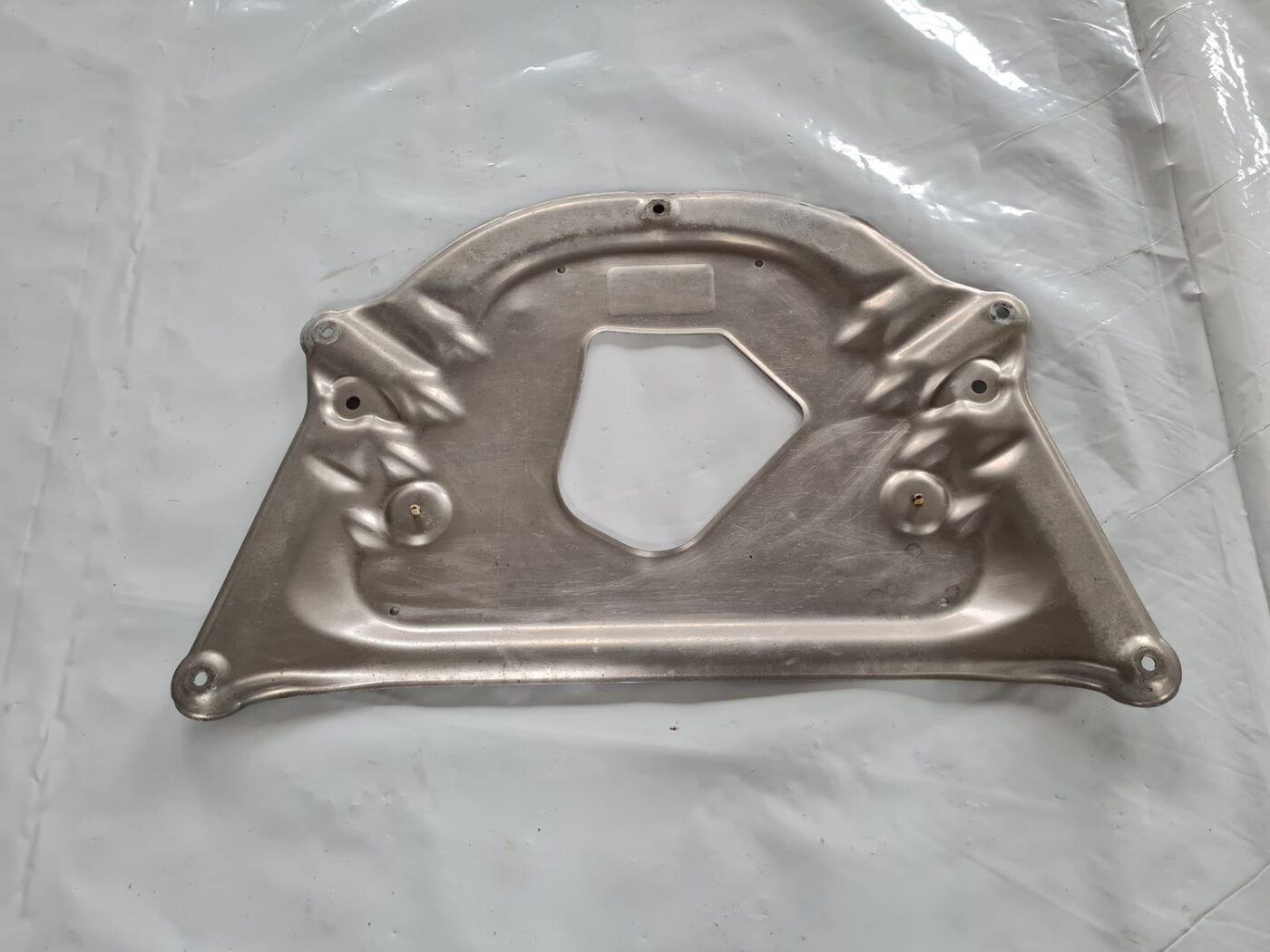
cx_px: 635
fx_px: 954
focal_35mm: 26
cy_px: 476
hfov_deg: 67.3
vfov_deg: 53.1
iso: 160
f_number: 1.8
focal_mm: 5.4
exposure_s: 1/100
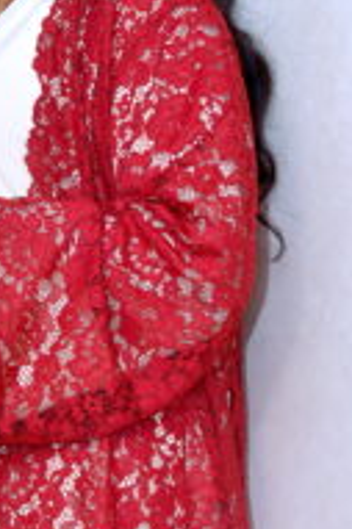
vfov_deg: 12.1
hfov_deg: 8.0
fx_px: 2498
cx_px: -22
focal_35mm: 170
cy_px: 235
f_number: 8
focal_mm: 72
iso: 1000
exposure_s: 1/125
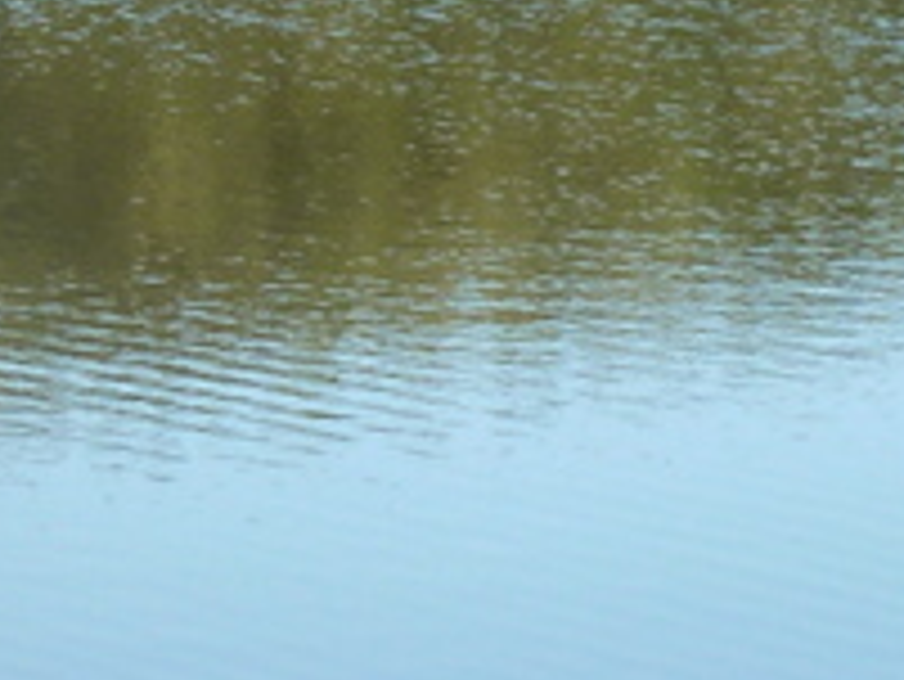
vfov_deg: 4.9
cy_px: -567
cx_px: -1061
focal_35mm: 301
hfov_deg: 6.3
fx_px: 7865
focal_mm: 9.7
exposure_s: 1/100
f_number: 3.9
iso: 80
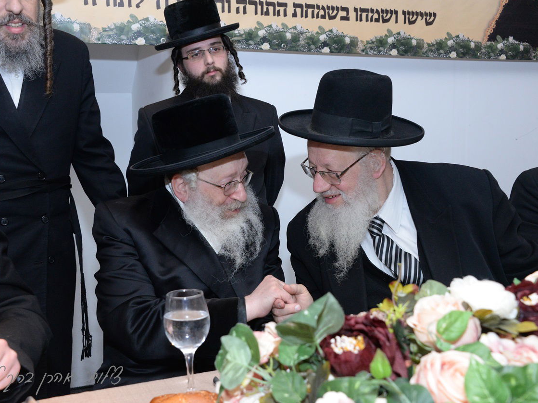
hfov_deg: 42.9
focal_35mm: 44
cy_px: 199
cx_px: 247
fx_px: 684
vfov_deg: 32.9
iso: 3200
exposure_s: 1/160
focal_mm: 40
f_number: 6.3
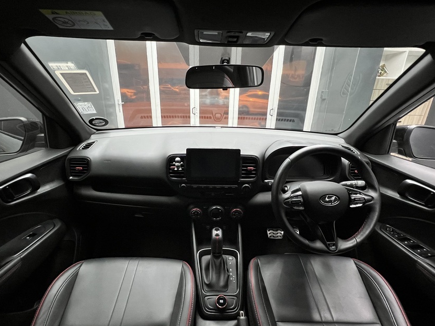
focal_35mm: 16
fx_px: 201
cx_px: 212
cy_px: 166
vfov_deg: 78.1
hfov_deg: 94.5
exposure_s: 1/60
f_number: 1.8
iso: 500
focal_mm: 1.57
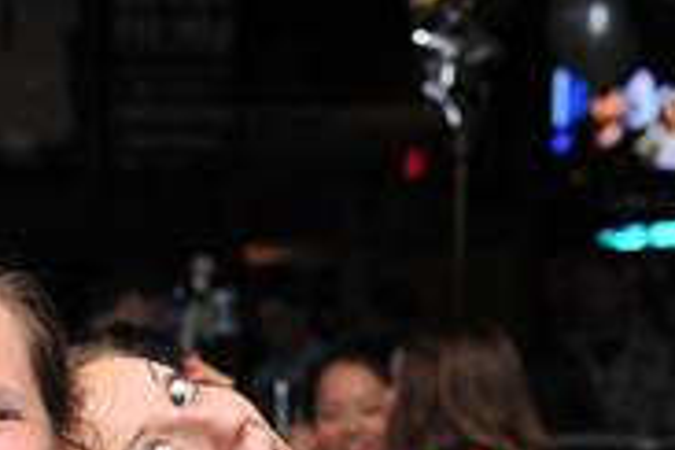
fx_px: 2700
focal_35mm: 144
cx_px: -170
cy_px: 638
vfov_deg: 9.3
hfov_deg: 13.8
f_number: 5
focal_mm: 48
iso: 800
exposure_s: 1/100
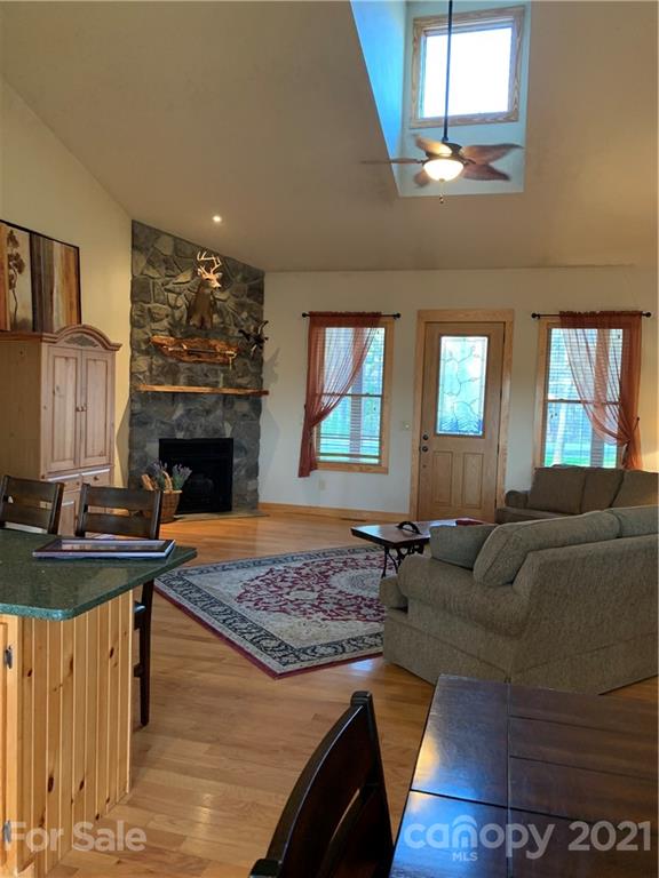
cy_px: 439
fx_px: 660
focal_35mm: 26
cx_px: 330
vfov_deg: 67.3
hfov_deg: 53.1
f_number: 1.8
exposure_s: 1/30
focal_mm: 4.25
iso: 320
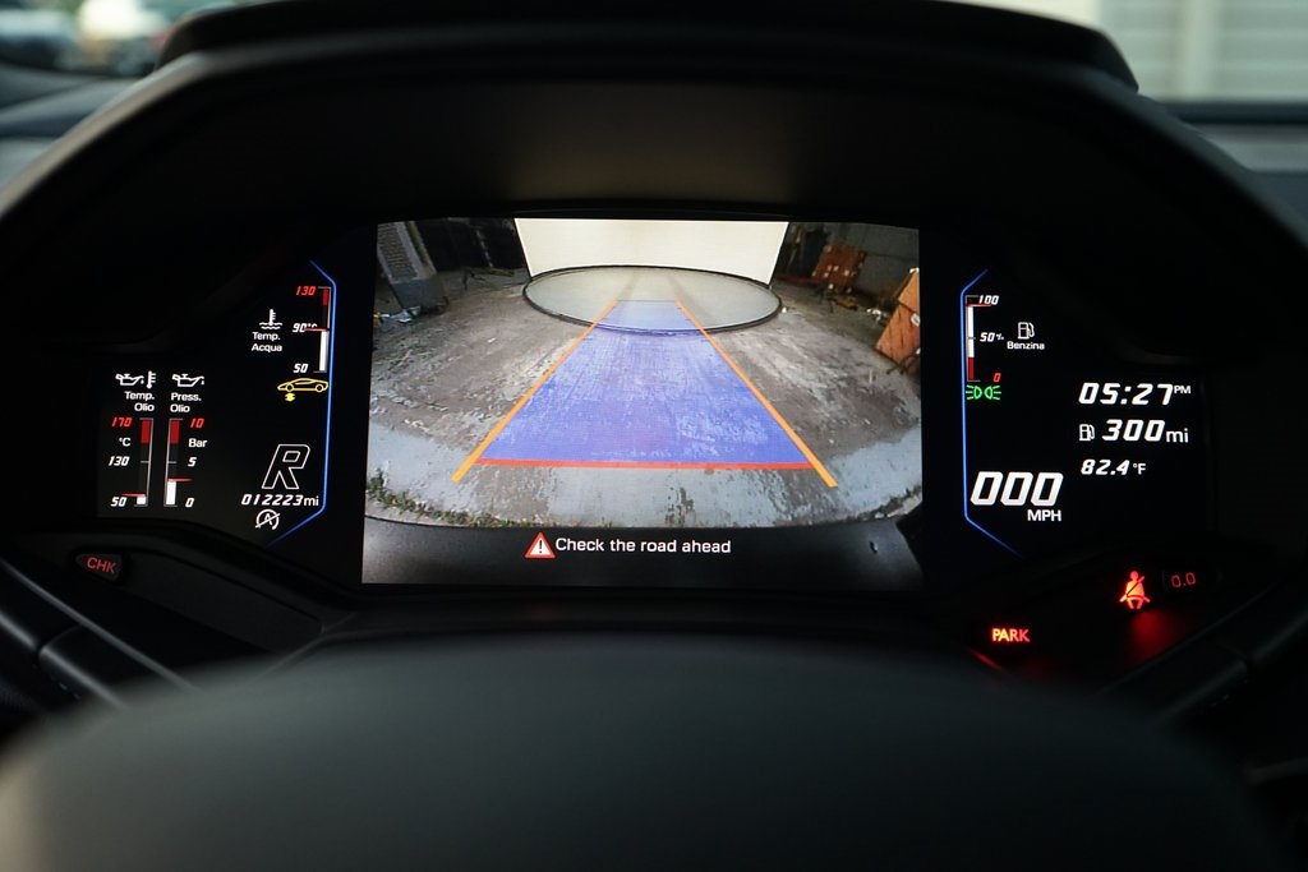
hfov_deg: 50.7
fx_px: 1381
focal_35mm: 38
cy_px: 436
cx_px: 654
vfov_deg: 35.1
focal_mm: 38
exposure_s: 1/40
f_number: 5.6
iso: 1600
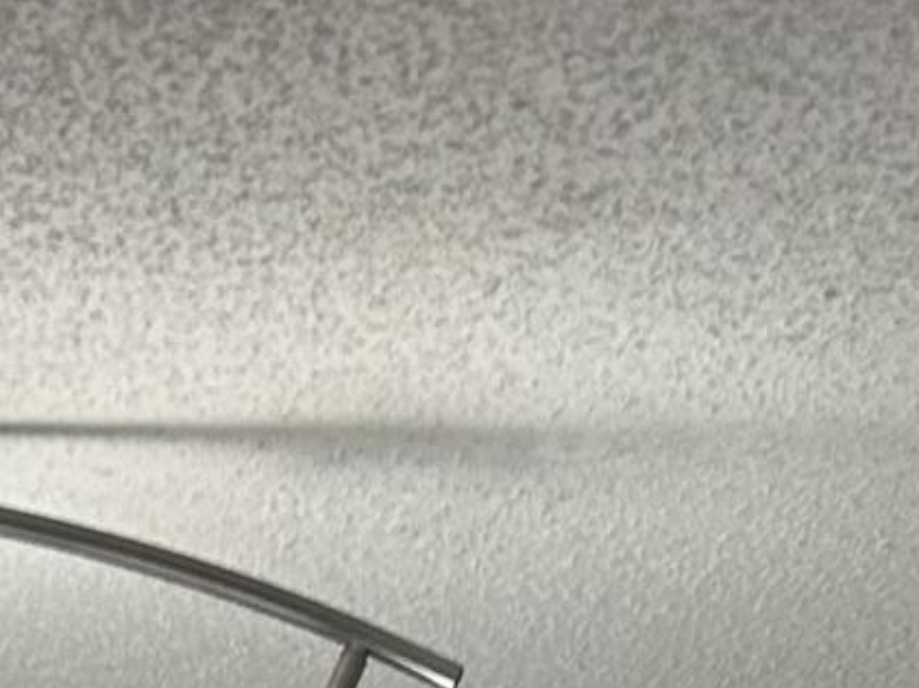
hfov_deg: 10.6
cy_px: 2234
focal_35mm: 185
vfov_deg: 7.0
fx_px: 4909
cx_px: -113
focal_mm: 5.7
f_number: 1.5
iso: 80
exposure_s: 1/120
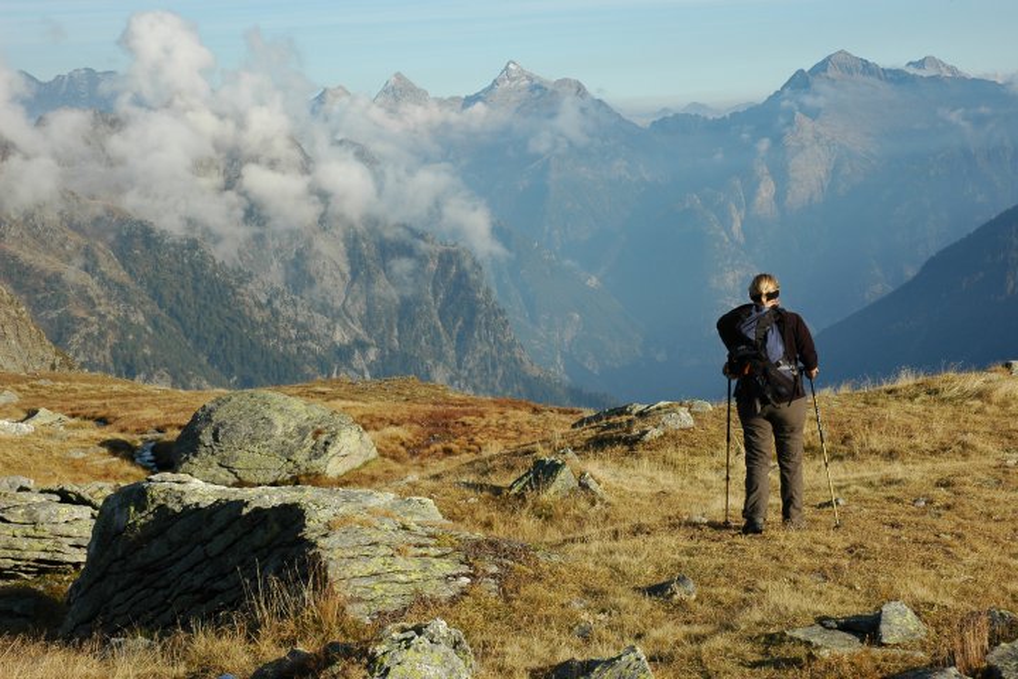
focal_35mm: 60
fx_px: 1697
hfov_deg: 33.4
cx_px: 509
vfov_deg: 22.6
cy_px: 340
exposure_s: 1/250
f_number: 10
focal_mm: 40
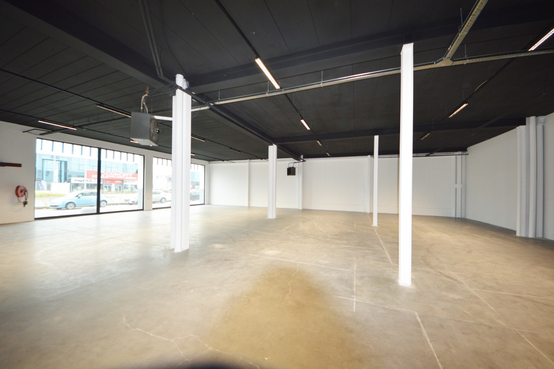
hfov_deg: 112.7
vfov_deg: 89.9
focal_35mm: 12
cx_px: 277
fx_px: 185
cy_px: 184
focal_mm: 8
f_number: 4.5
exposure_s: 1/100
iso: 400
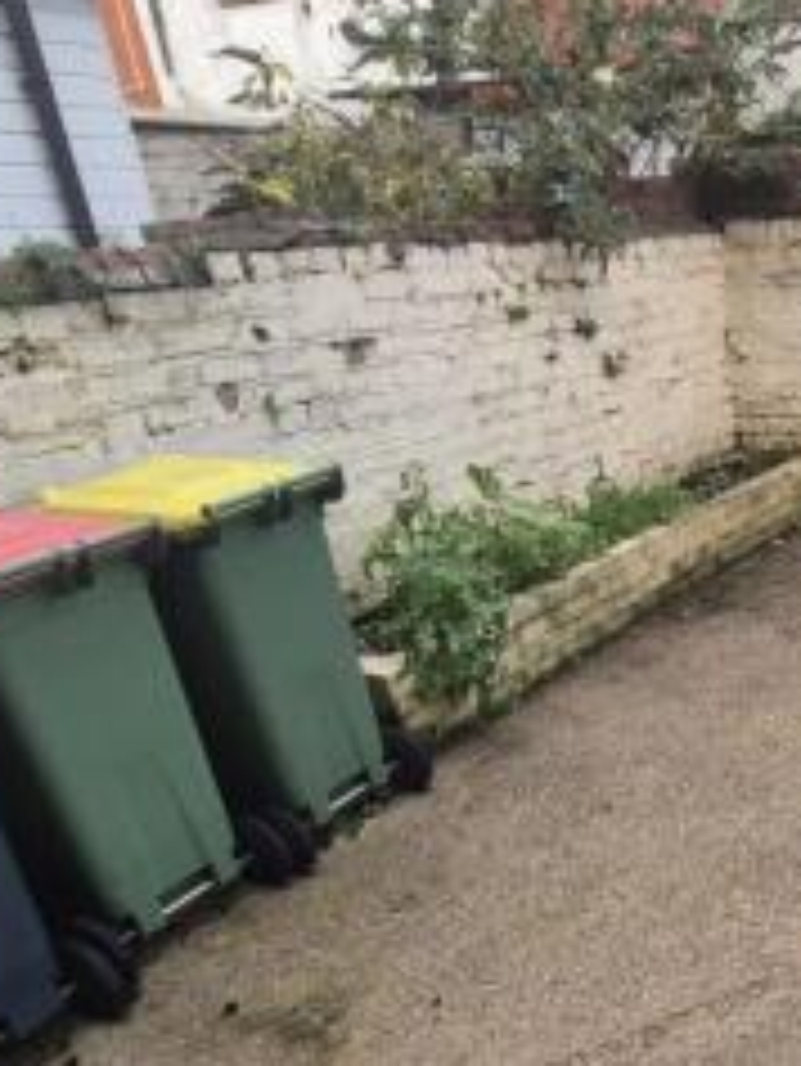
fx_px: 986
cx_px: 884
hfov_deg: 37.1
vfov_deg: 55.9
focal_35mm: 32
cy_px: 690
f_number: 2.2
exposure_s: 1/50
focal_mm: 2.2
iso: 100
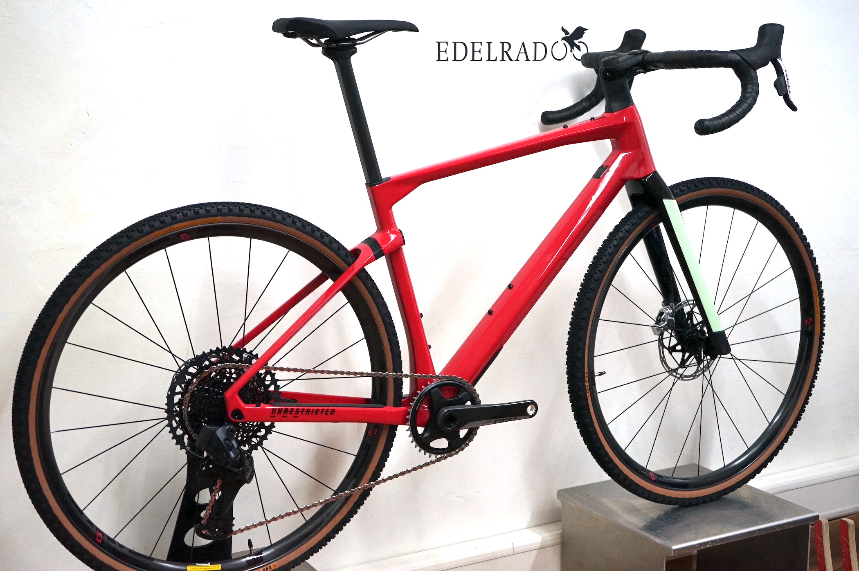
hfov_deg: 38.2
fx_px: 1240
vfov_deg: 25.9
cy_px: 286
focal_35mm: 52
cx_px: 430
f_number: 5
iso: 2000
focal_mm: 52
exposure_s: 1/160
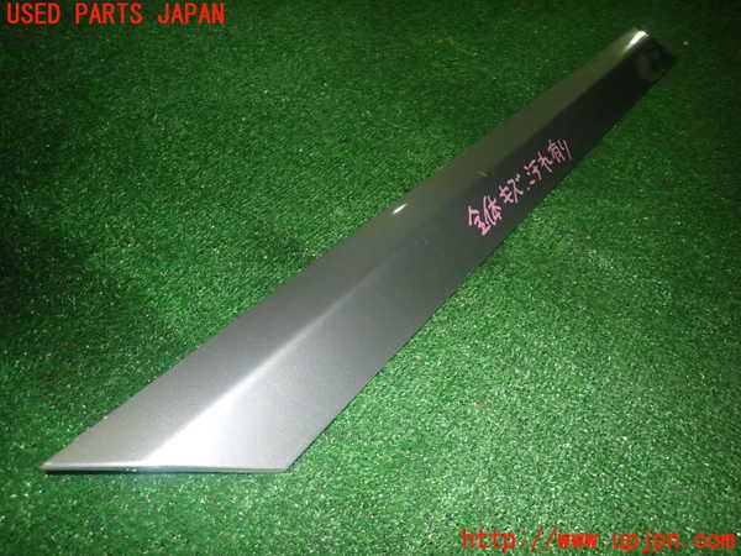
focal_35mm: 25
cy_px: 278
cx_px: 370
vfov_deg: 54.9
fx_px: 535
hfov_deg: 69.4
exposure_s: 1/30
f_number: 5.6
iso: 500
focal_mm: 4.5
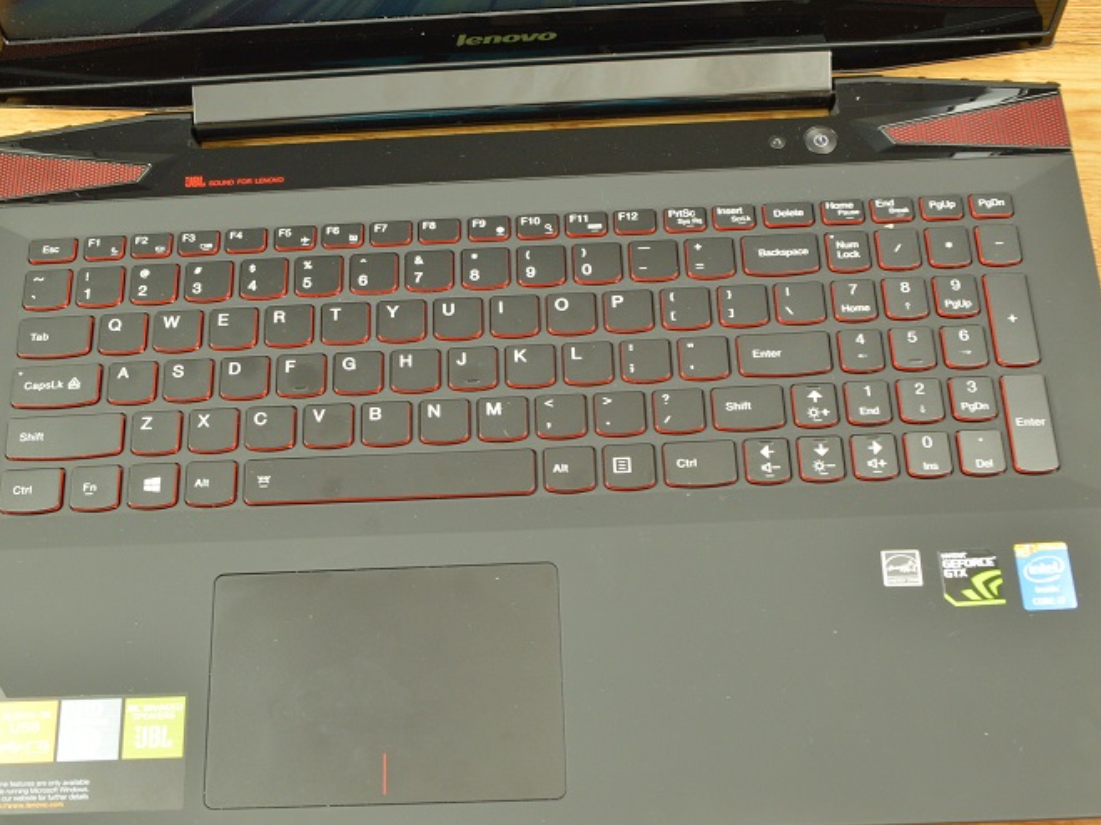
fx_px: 1512
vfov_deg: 30.5
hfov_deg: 40.0
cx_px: 493
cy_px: 412
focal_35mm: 48
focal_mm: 29
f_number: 10
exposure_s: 1/8
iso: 800
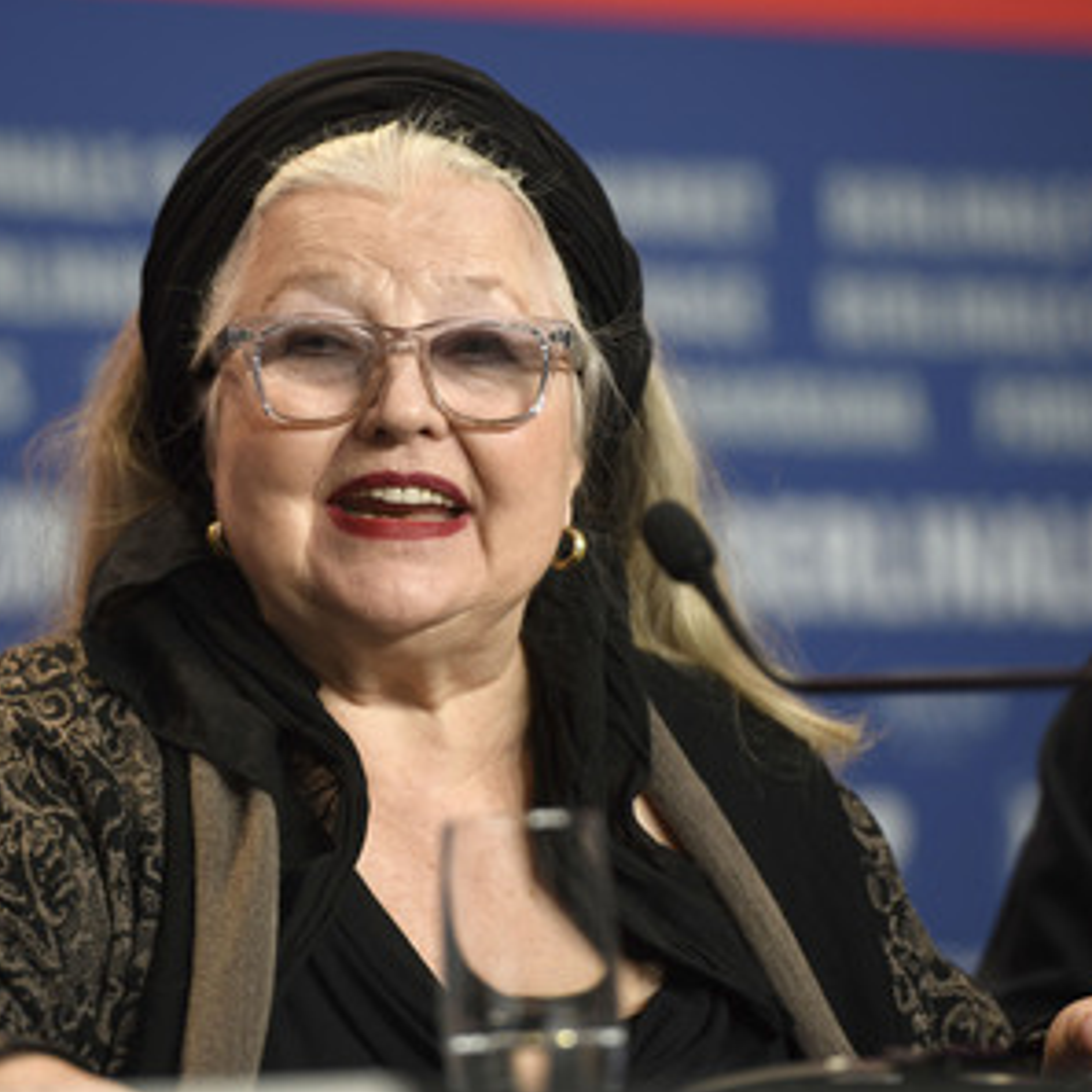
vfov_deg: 6.8
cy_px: 548
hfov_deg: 6.8
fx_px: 9208
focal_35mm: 258
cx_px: 417
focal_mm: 200
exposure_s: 1/250
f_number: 3.5
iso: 1250
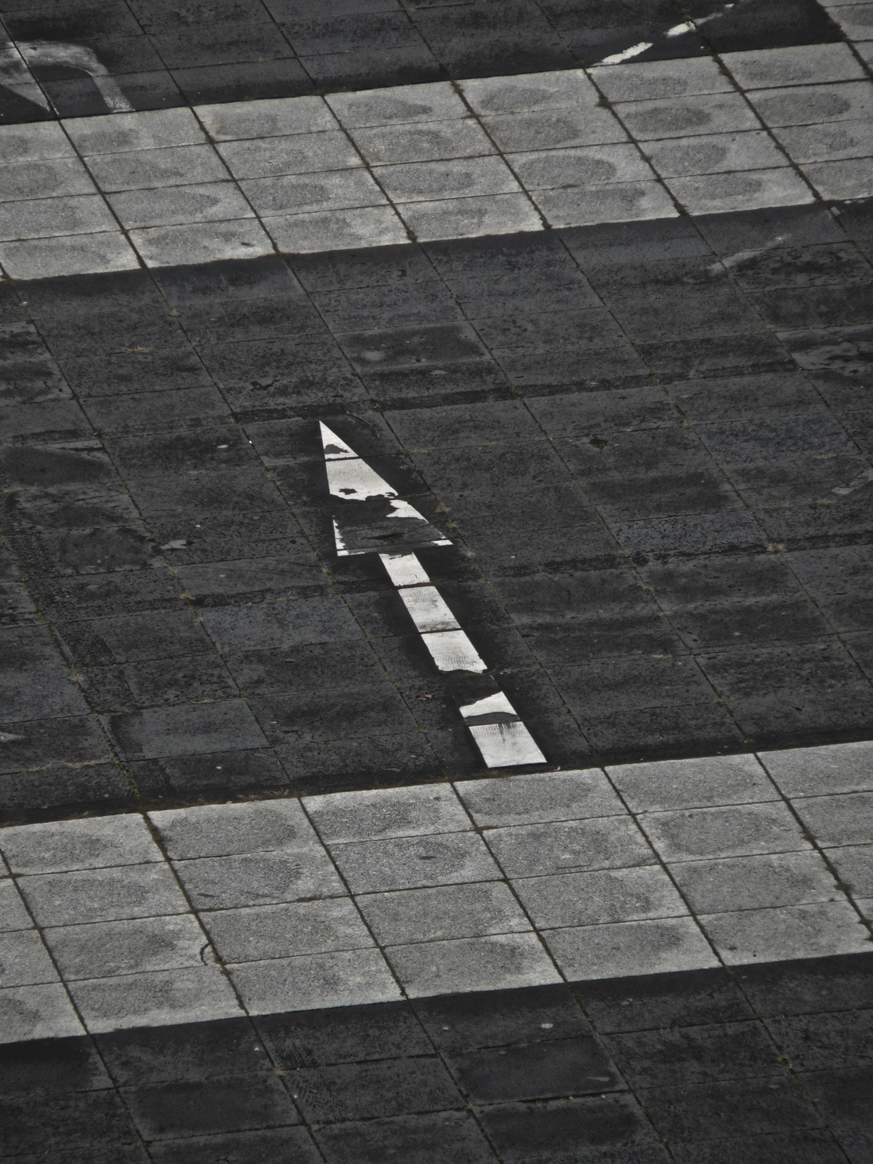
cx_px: 436
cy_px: 582
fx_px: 14526
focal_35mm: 432
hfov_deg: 3.4
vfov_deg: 4.6
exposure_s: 1/250
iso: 80
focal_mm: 72
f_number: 3.3
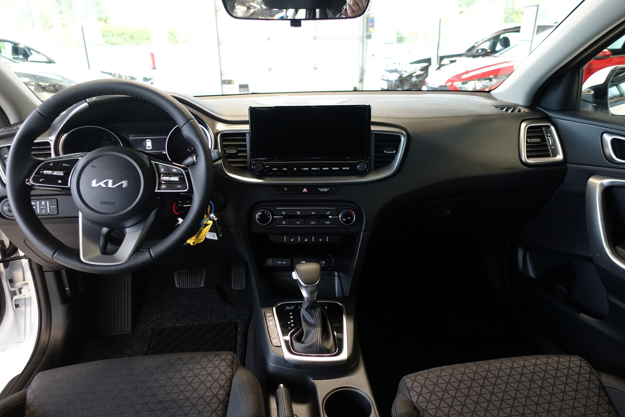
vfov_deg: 53.1
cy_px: 208
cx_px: 312
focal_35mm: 24
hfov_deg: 73.7
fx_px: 417
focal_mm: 8.8
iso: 640
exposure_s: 1/40
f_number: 1.8
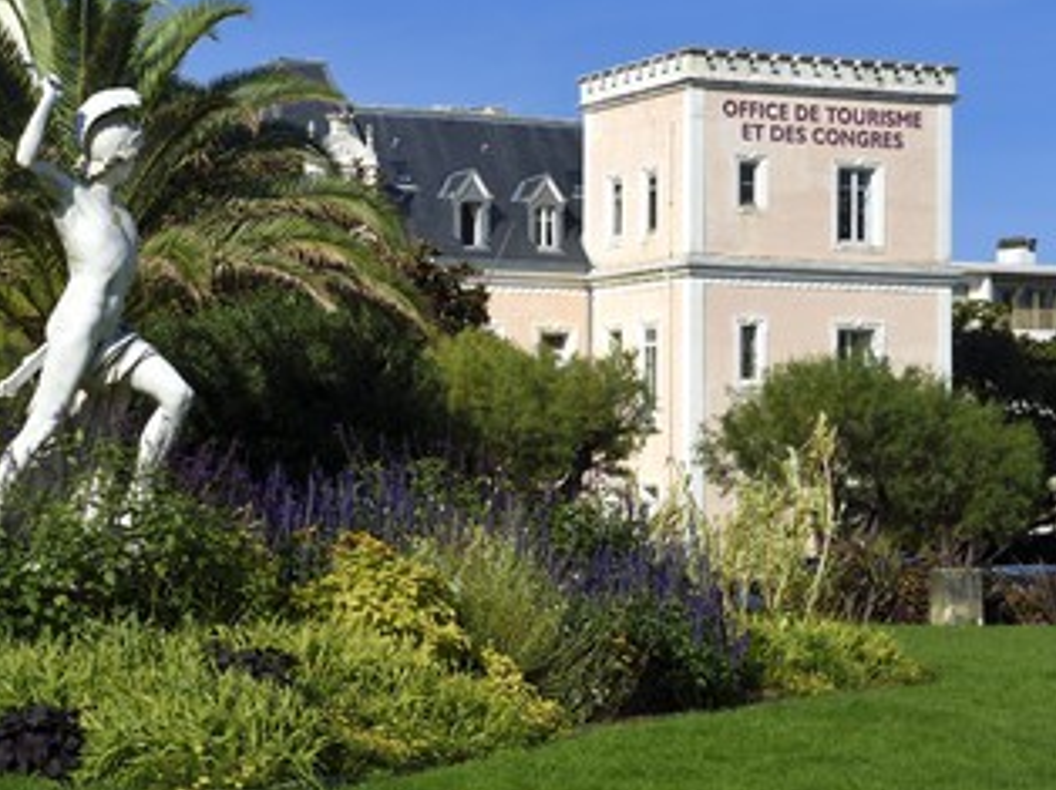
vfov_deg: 16.4
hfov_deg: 21.8
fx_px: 2743
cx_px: 419
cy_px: 350
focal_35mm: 90
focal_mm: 70
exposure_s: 1/250
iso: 200
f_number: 13
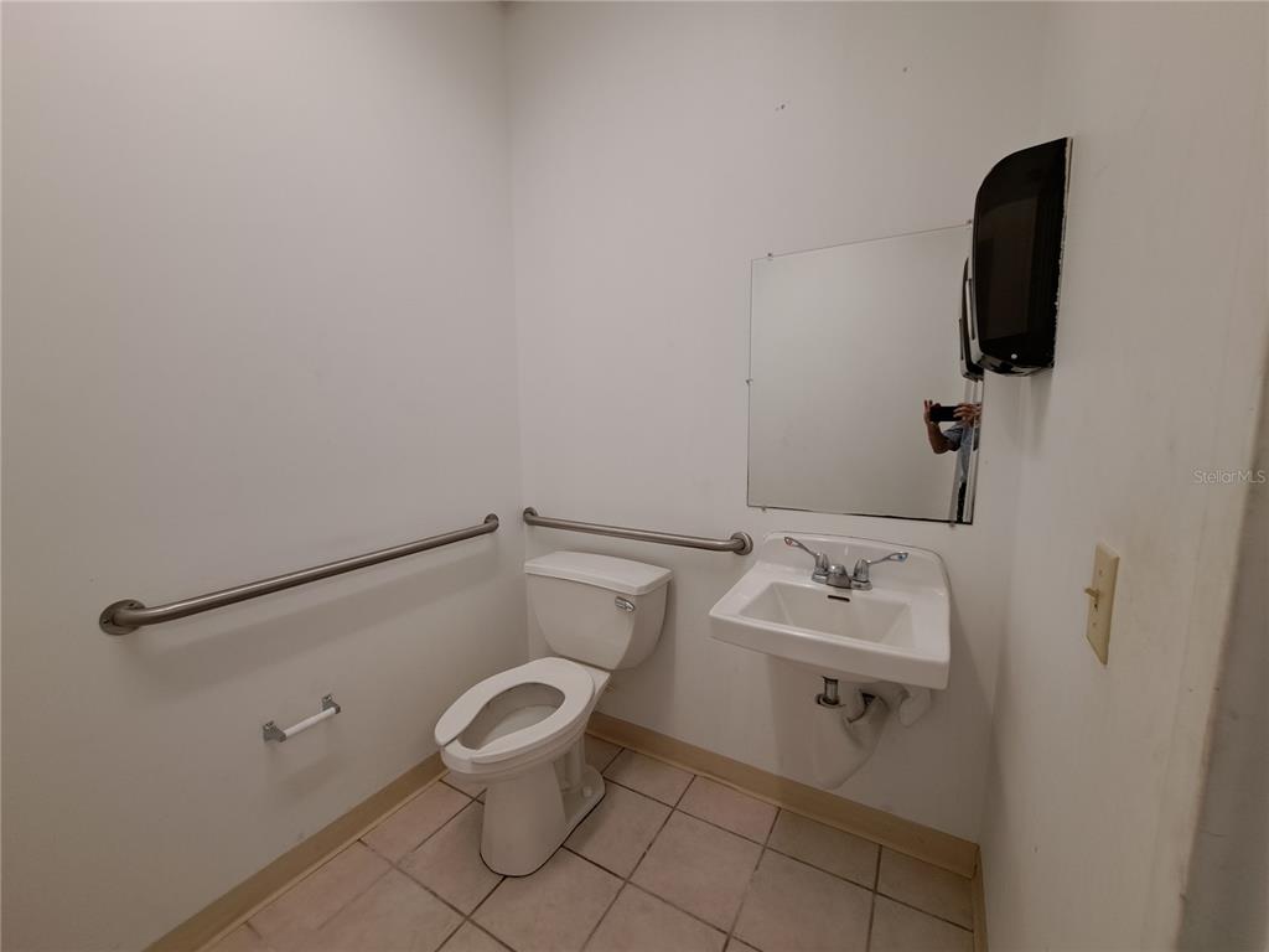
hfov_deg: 106.2
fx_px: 477
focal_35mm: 13
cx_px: 634
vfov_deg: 89.9
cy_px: 476
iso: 80
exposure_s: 1/40
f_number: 2.2
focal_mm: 1.74
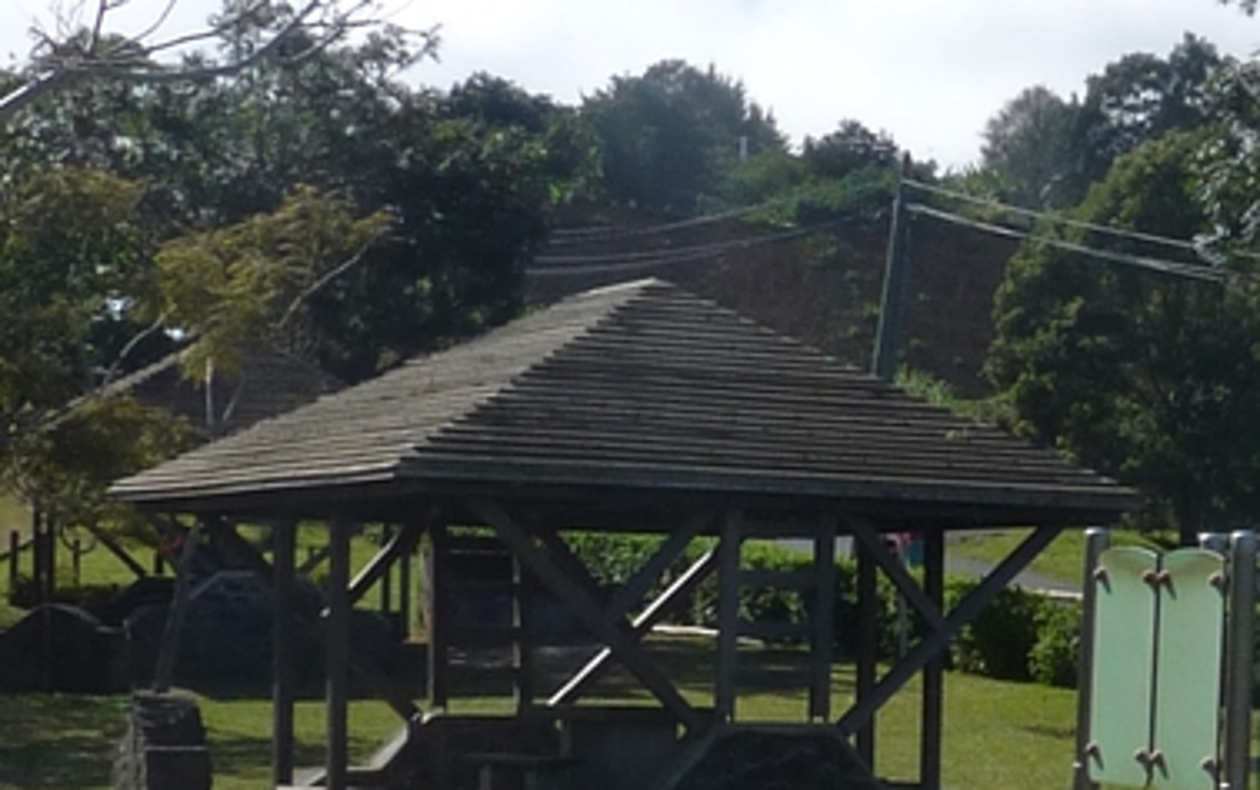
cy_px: 607
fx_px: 4159
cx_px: 1920
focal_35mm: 121
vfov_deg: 10.8
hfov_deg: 15.8
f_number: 5
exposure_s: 1/640
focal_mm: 4.8
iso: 100
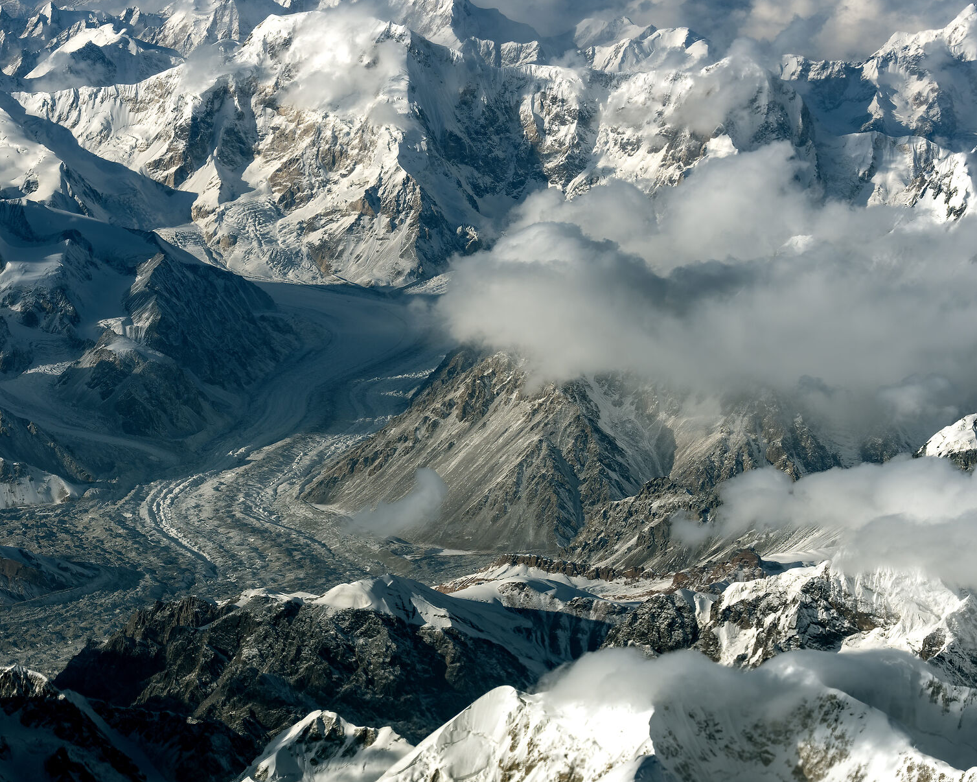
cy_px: 306
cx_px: 352
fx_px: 6478
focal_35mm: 224
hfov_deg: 8.6
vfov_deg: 6.9
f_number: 6.3
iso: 100
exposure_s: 1/1000
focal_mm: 150
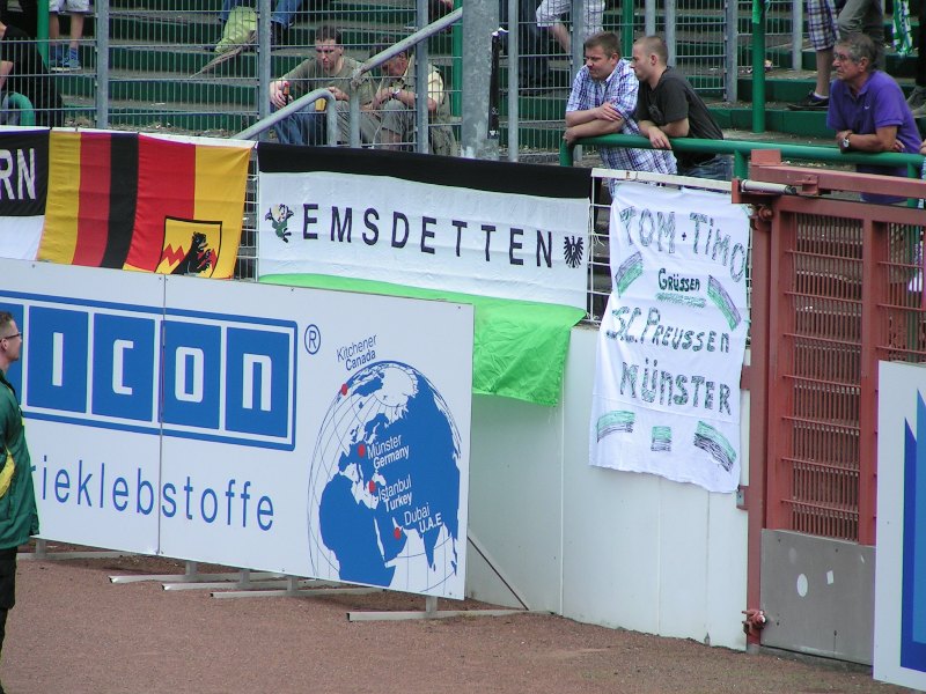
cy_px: 347
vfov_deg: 3.9
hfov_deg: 5.2
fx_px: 10165
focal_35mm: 380
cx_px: 463
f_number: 4.5
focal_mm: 58
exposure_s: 1/500
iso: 50
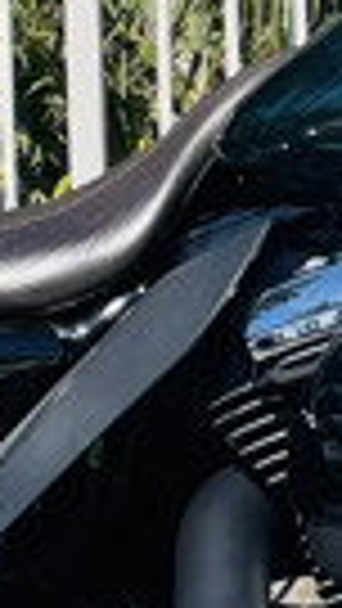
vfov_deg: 9.6
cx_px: 610
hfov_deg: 5.3
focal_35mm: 224
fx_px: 3609
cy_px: 374
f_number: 1.6
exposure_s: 1/2747
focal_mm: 4.2
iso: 32
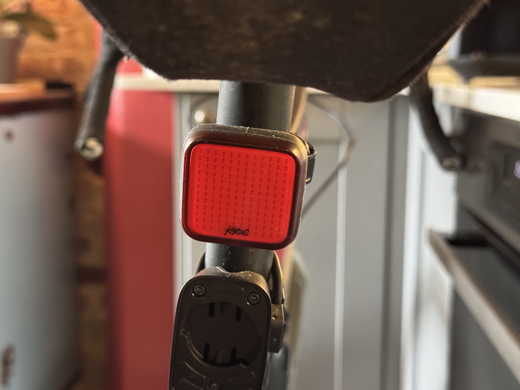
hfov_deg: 39.7
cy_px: 195
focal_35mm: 48
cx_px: 260
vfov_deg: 30.3
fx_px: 721
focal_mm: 6.76
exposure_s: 1/30
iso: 500
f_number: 1.78
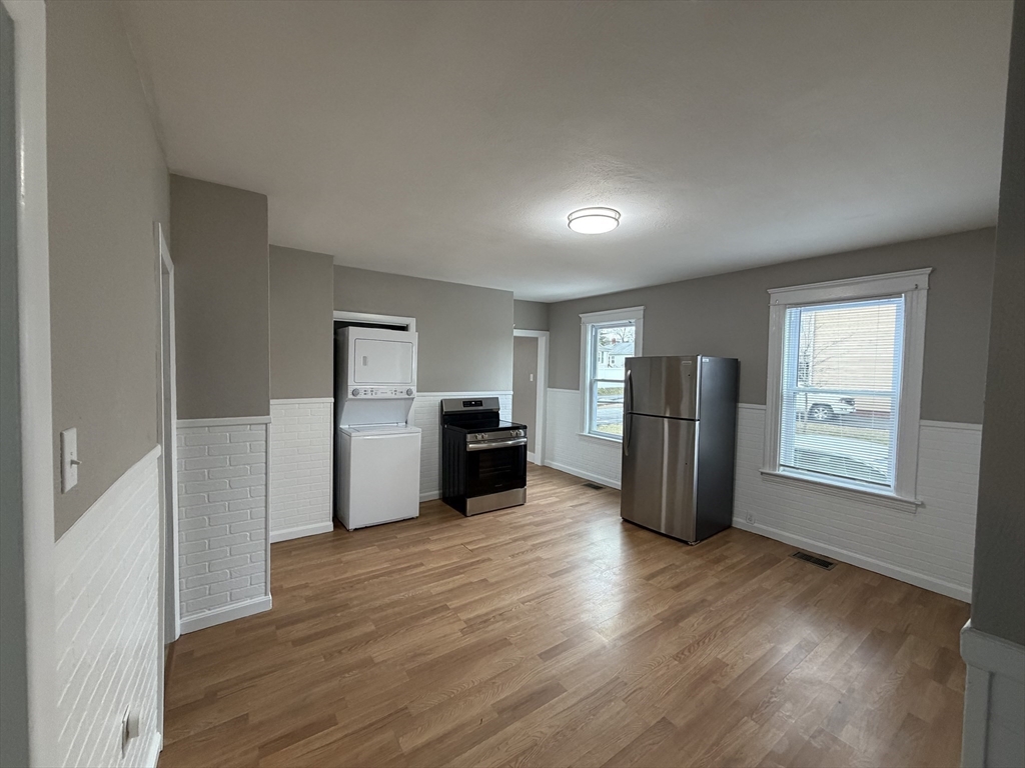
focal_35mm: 14
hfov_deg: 102.1
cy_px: 384
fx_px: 415
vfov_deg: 85.7
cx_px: 512
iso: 320
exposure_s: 1/60
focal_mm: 2.22
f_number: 2.2
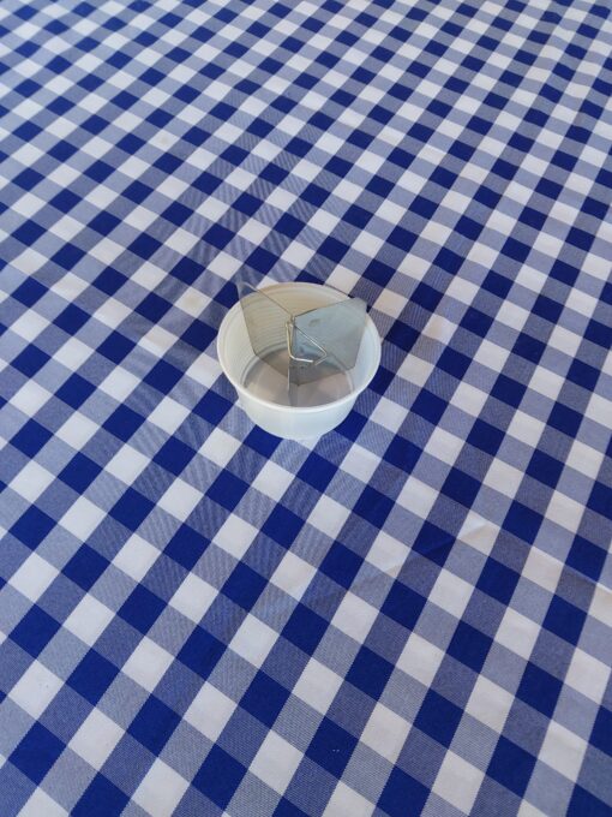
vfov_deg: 60.0
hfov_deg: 46.8
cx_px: 306
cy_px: 408
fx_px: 707
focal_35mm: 30
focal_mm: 4.6
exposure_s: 1/120
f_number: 1.8
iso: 125
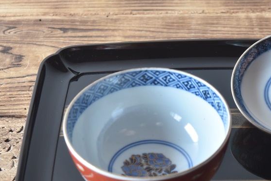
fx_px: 1007
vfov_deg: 10.2
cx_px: 188
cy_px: 132
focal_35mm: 134
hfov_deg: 15.3
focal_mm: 55
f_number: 5.6
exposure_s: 1/2
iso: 400
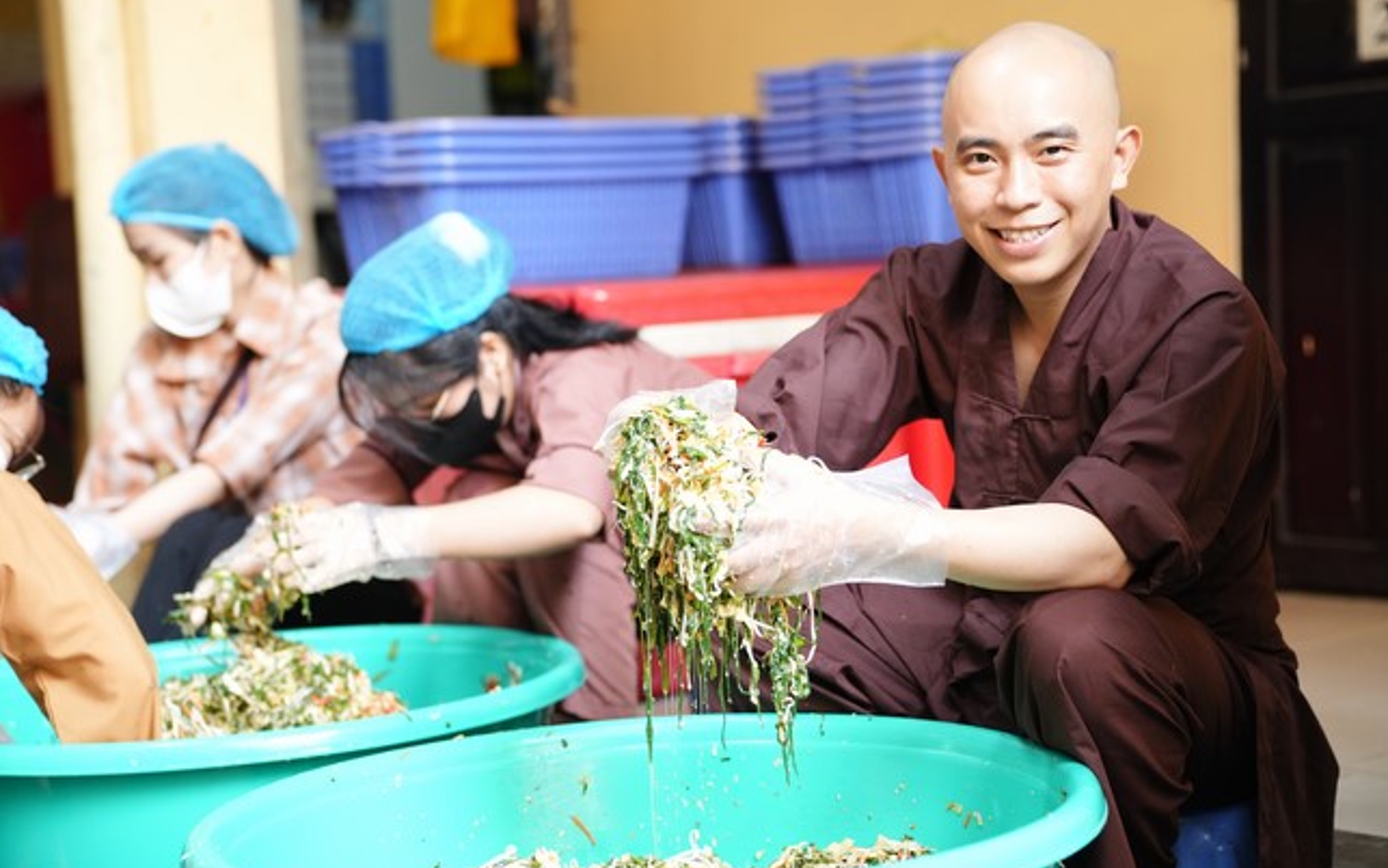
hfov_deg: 27.5
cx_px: 695
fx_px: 2837
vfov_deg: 17.4
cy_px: 428
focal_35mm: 75
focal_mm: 73
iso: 3200
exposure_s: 1/320
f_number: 2.8
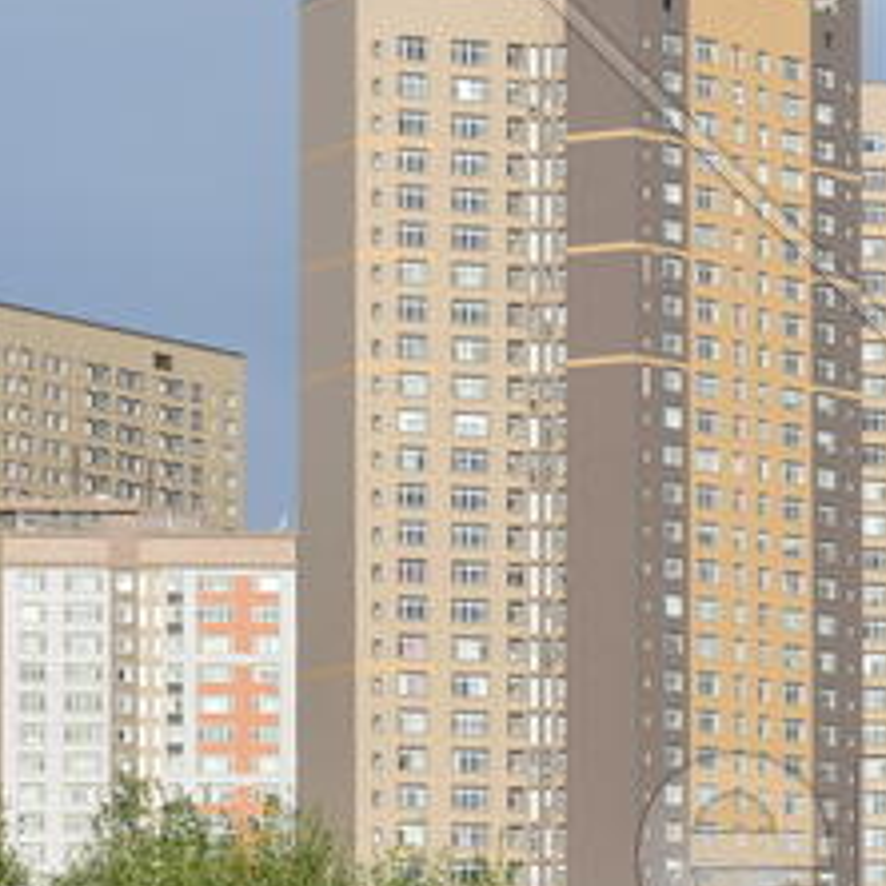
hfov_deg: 6.3
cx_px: 1409
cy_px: 854
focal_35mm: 275
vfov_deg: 6.4
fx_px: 7954
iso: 100
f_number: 8
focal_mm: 55
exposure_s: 1/250
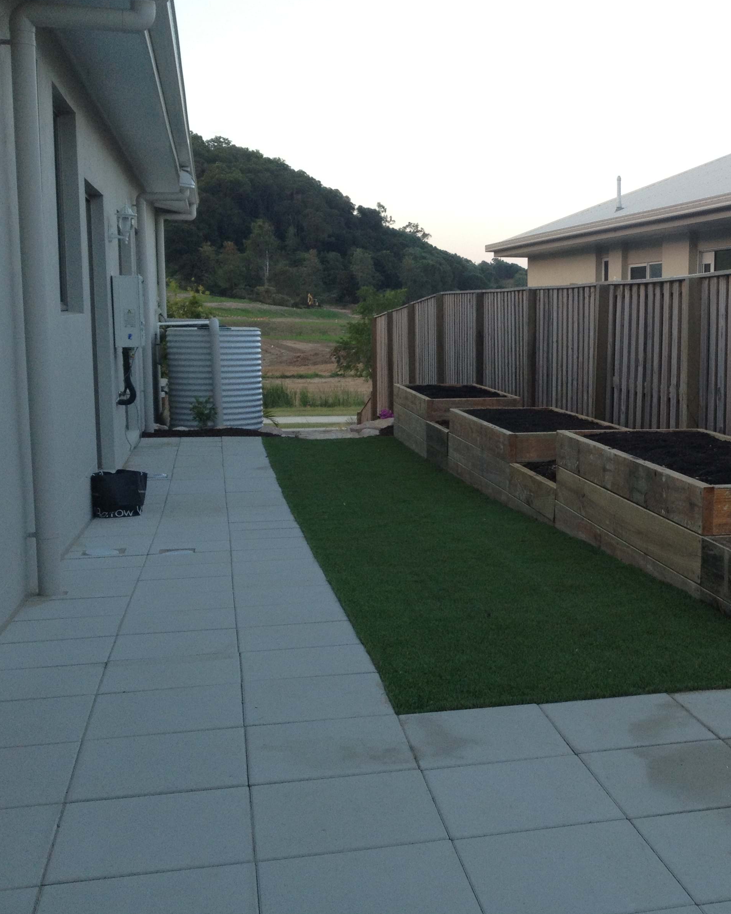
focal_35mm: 47
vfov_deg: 39.5
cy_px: 448
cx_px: 597
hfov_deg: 31.2
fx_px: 1271
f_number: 2.4
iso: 80
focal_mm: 4.28
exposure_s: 1/120
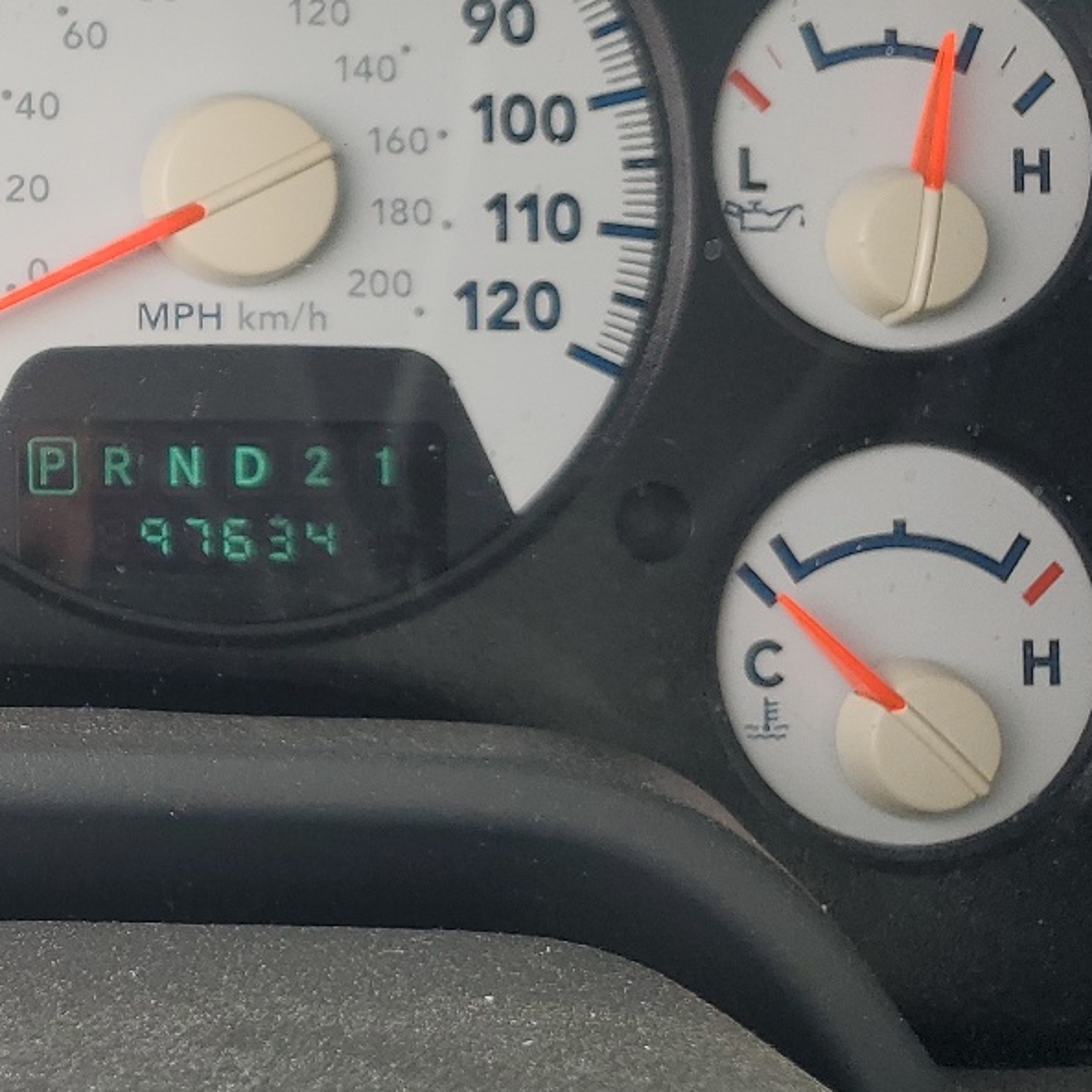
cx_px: -346
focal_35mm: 62
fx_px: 2213
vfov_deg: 27.5
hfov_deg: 24.1
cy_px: 322
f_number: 1.5
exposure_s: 1/333
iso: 50
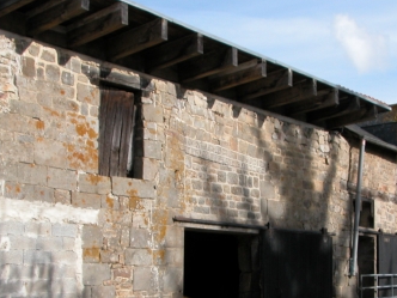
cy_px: 236
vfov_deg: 20.2
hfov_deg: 27.0
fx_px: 826
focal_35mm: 72
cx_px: 232
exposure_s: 1/409
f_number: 5.6
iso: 100
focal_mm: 8.9
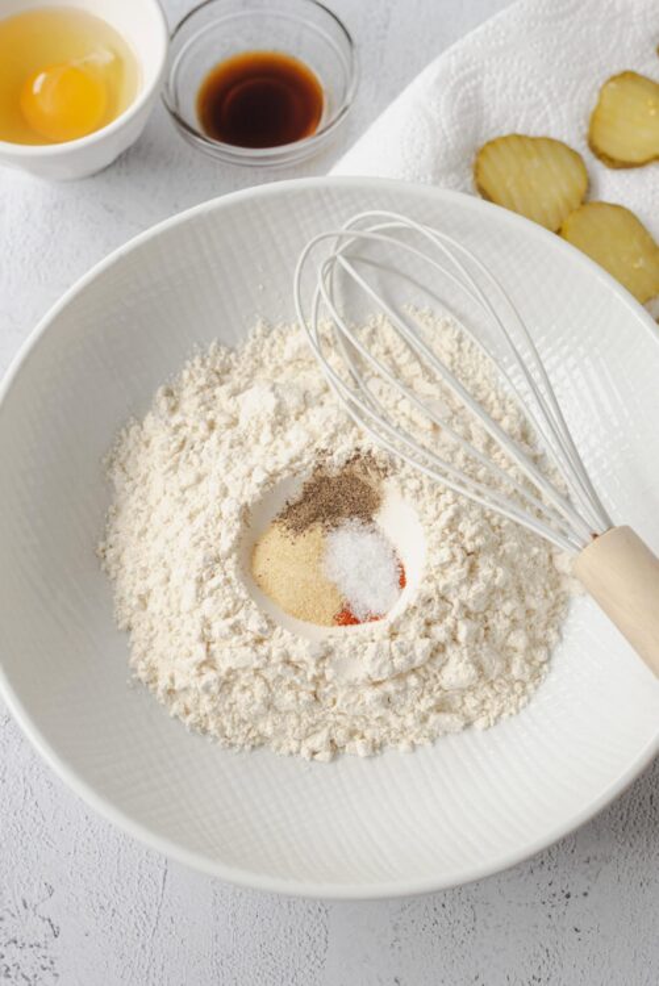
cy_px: 493
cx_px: 330
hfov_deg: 27.0
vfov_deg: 39.6
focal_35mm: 50
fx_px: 1371
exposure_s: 1/13
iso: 250
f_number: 5.6
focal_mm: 50
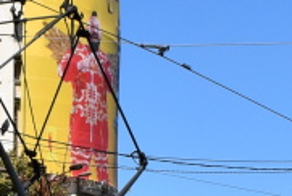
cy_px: 260
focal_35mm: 153
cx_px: 23
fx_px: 1242
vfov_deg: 8.8
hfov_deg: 13.3
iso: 200
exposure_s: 1/400
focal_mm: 18
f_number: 10
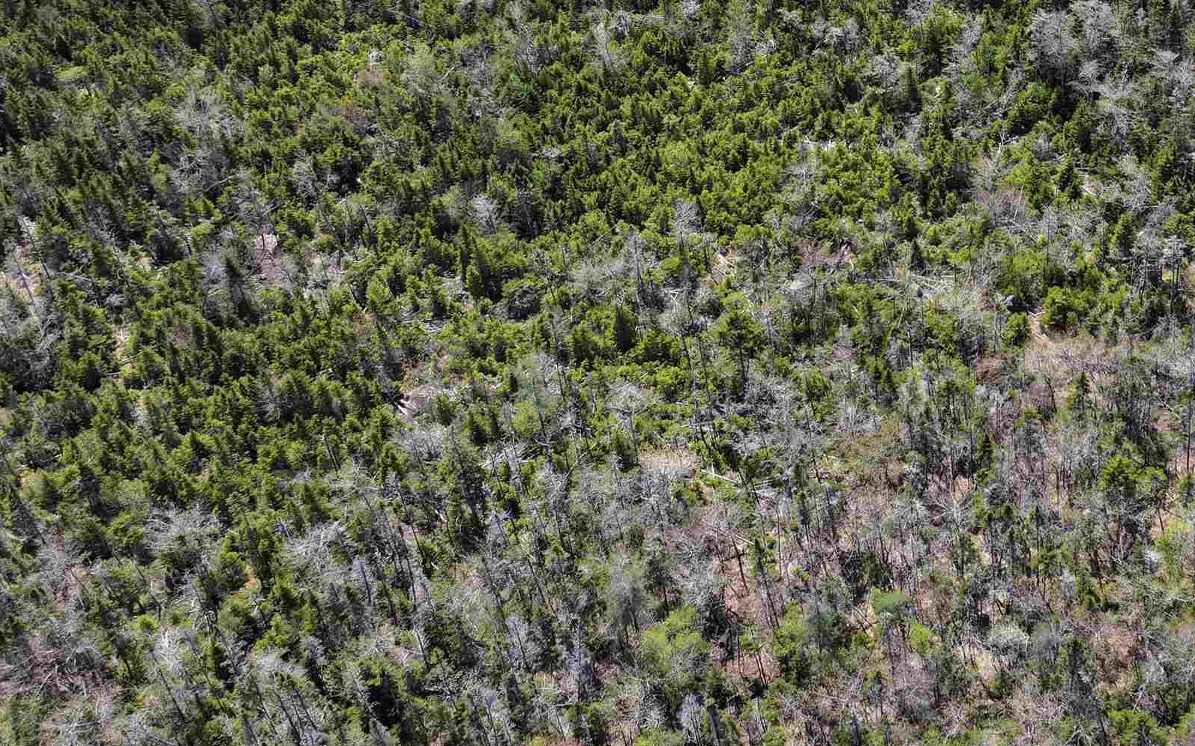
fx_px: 1596
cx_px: 1061
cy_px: 143
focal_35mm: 49
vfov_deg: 25.8
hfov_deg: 38.4
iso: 100
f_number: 2.8
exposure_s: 1/1000
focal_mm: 12.29
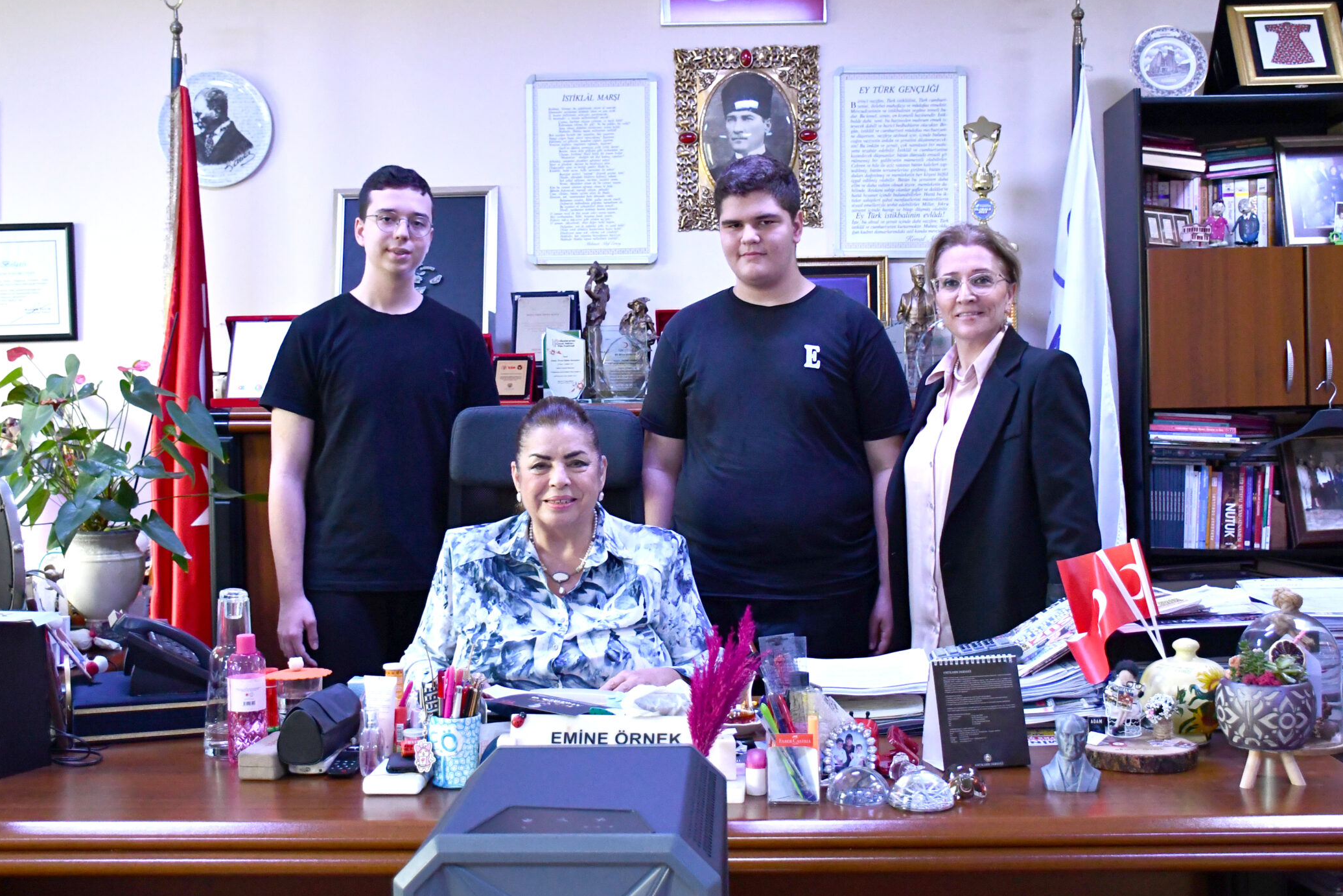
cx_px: 681
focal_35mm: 42
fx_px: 1567
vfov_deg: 31.9
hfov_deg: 46.4
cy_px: 415
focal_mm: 23
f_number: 3.8
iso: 2800
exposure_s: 1/125
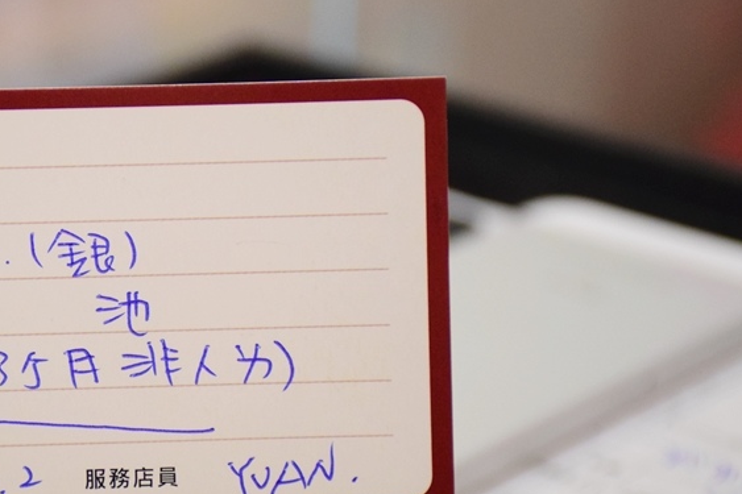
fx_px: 3297
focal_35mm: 160
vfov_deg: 8.6
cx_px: 111
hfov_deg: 12.8
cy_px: 308
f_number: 5
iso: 3200
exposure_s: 1/400
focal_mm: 60
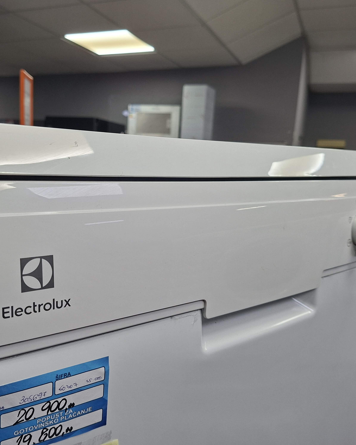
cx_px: 145
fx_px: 395
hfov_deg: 48.3
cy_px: 223
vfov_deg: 58.8
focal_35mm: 30
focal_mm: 5.54
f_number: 1.8
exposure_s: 1/100
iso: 100
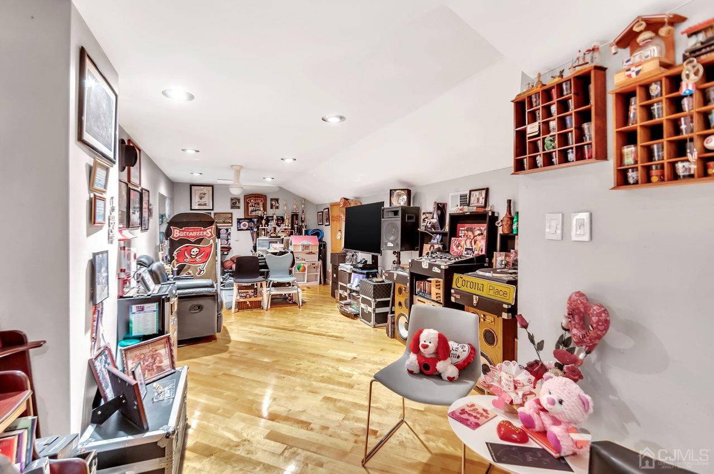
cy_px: 237
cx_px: 357
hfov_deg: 100.5
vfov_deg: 77.2
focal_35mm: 15
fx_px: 297
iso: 250
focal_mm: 10
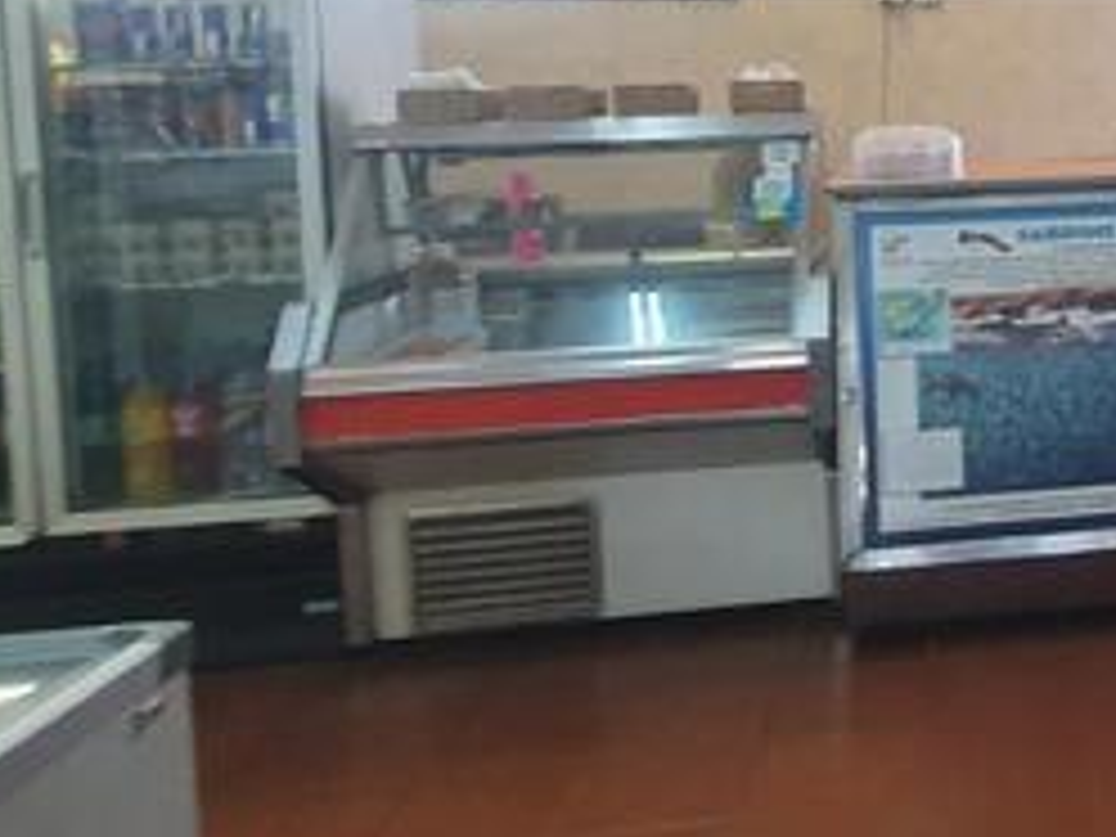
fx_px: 1354
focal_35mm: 42
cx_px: 1274
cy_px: 140
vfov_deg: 33.1
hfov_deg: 36.6
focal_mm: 1.8
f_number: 2.2
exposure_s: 1/50
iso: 250
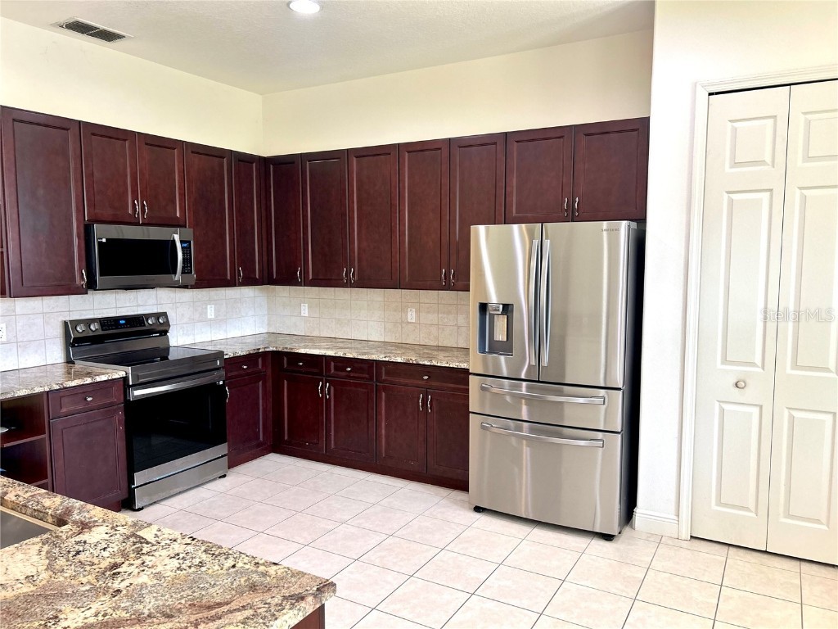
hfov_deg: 67.3
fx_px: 629
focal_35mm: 26
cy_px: 314
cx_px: 419
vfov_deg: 53.1
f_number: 1.5
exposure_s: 1/60
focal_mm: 5.7
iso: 100
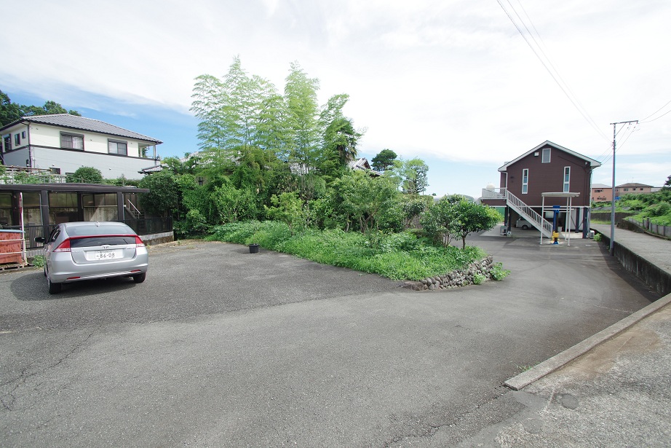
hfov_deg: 100.4
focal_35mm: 15
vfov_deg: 77.3
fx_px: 280
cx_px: 336
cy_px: 224
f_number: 7.1
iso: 200
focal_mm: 10
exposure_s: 1/320
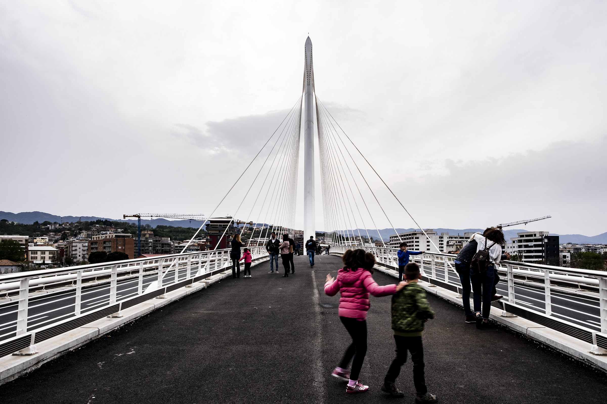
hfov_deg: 67.4
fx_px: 455
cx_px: 304
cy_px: 202
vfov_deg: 47.9
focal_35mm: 27
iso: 200
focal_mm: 18
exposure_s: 1/25
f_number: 14
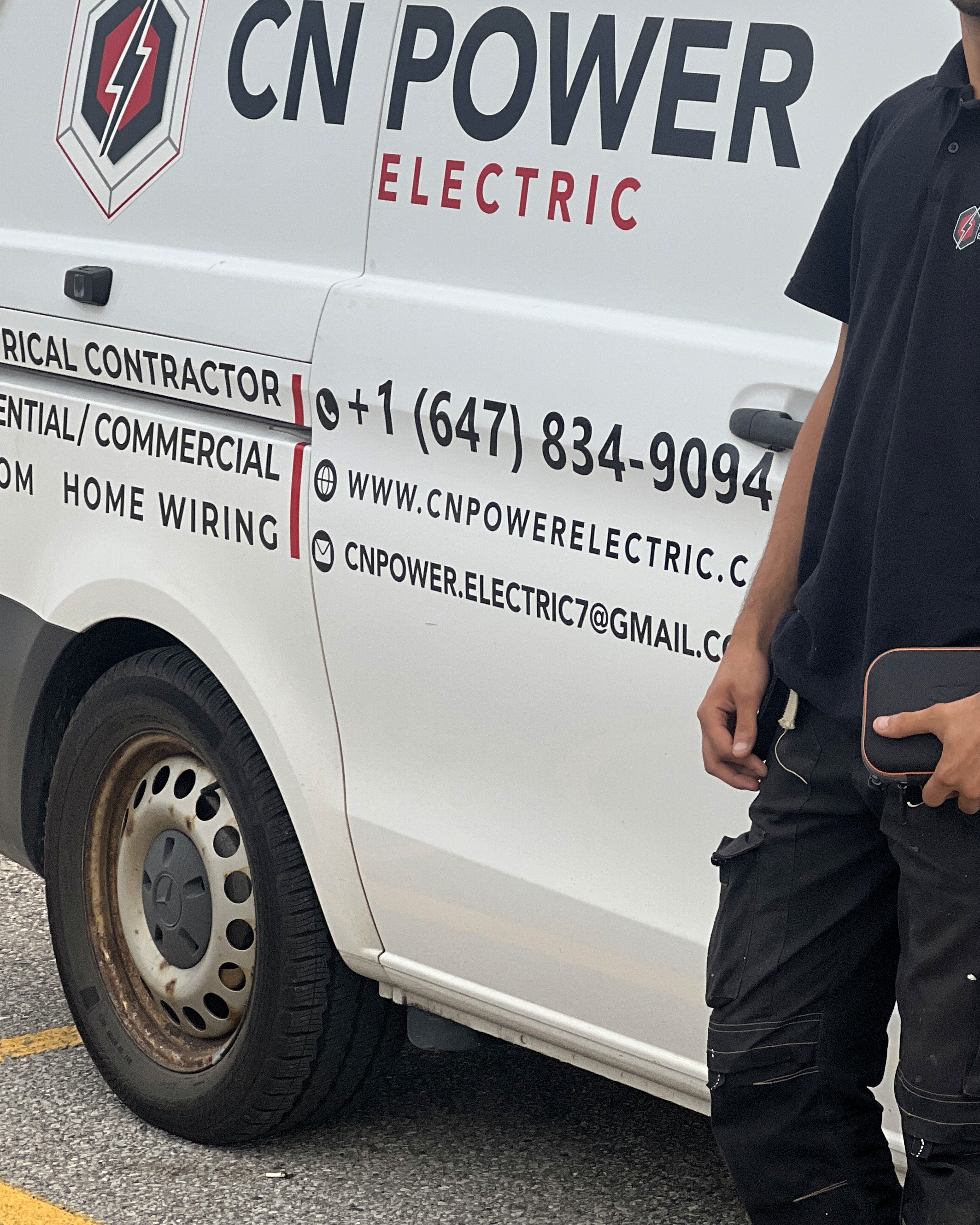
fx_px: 4132
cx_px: 659
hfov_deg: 13.5
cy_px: 298
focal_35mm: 114
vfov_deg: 16.8
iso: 64
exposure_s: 1/121
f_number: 2.8
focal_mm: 9
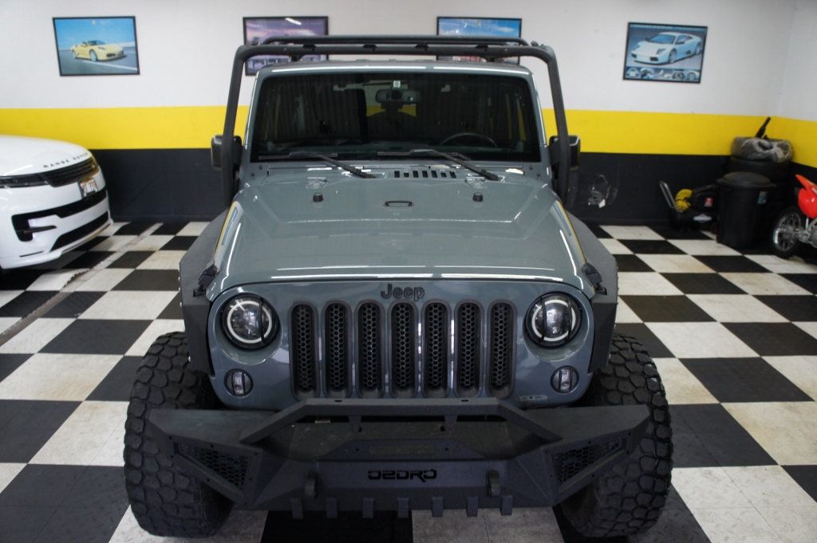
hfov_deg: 67.4
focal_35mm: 27
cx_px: 408
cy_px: 272
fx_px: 612
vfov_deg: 47.9
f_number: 3.5
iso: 500
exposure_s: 1/80
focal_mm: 18
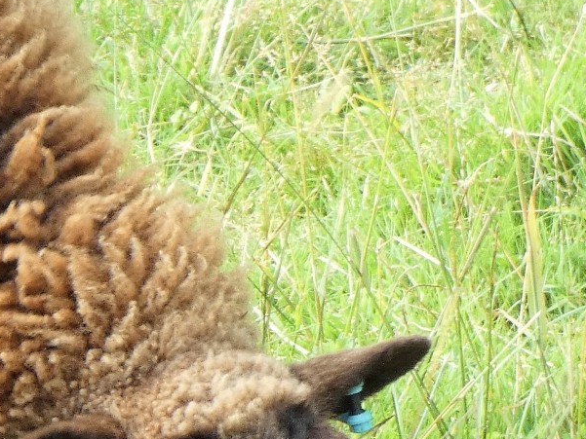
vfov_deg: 2.4
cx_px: -335
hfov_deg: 3.2
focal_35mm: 613
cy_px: 371
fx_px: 10379
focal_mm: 26.3
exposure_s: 1/80
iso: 125
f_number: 5.4
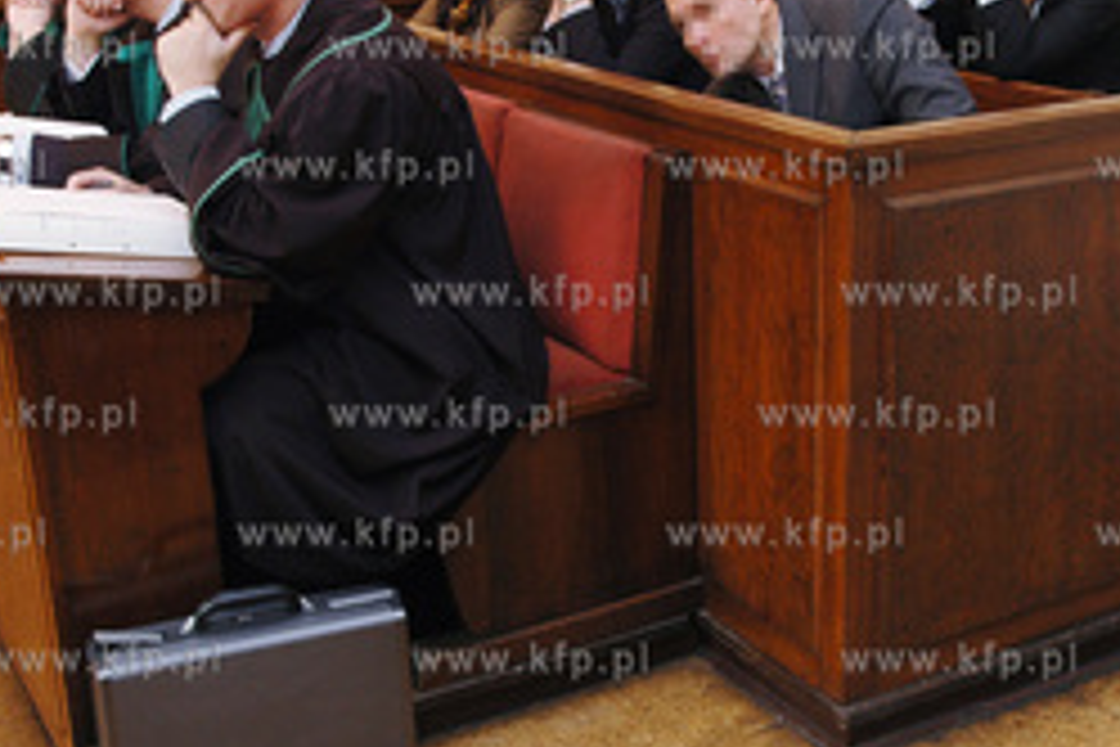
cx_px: 688
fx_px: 1649
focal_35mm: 53
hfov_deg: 37.3
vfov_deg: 25.5
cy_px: 351
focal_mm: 22
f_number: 5.6
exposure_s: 1/30
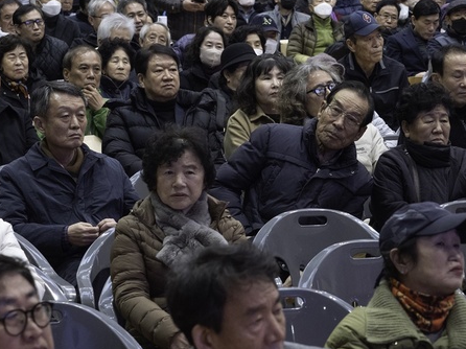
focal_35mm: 210
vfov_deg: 7.1
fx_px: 2825
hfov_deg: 9.4
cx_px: 225
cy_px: 88
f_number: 4.5
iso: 800
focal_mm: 52
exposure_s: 1/100
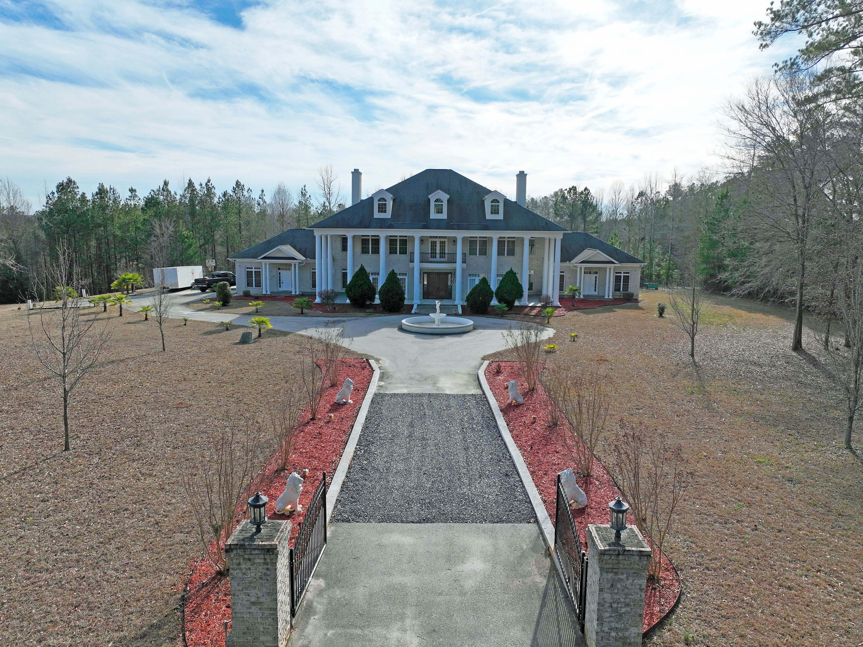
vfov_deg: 56.8
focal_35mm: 24
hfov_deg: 71.6
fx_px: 598
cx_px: 432
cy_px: 324
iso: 320
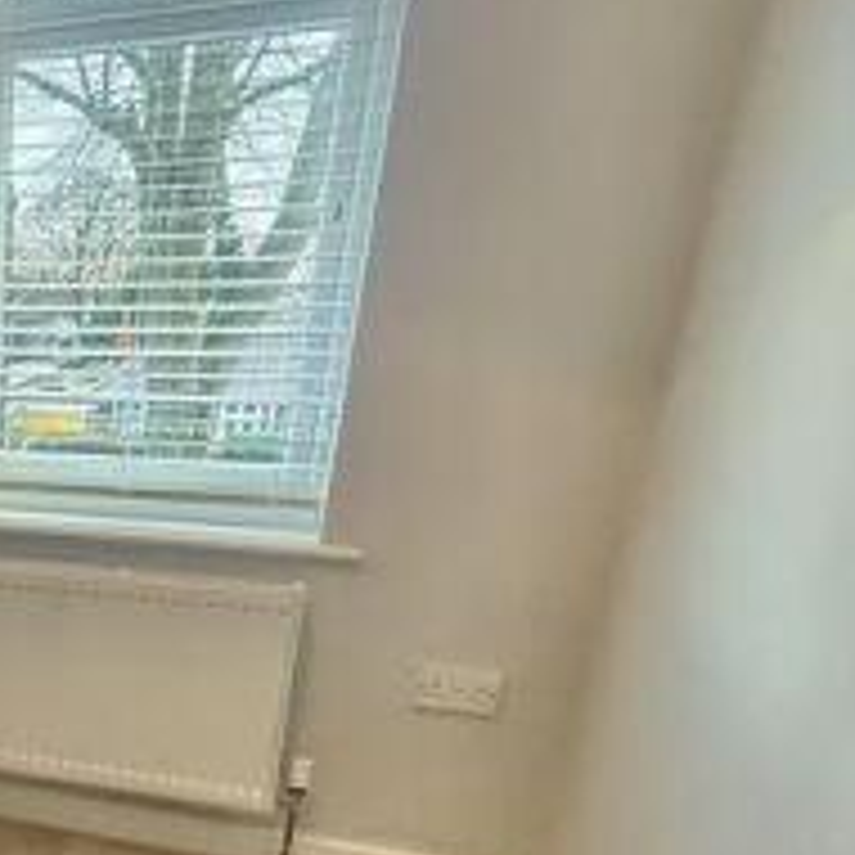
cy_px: 664
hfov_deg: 33.9
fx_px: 1062
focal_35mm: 38
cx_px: -209
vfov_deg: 42.2
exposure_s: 1/100
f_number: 2.2
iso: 500
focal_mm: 2.22
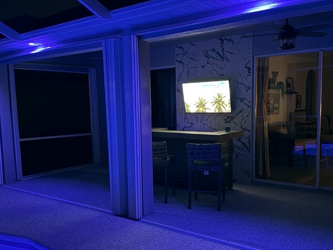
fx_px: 365
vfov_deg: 37.6
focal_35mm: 38
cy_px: 149
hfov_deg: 49.0
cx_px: 164
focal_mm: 6.76
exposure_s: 1/12
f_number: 1.78
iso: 1000
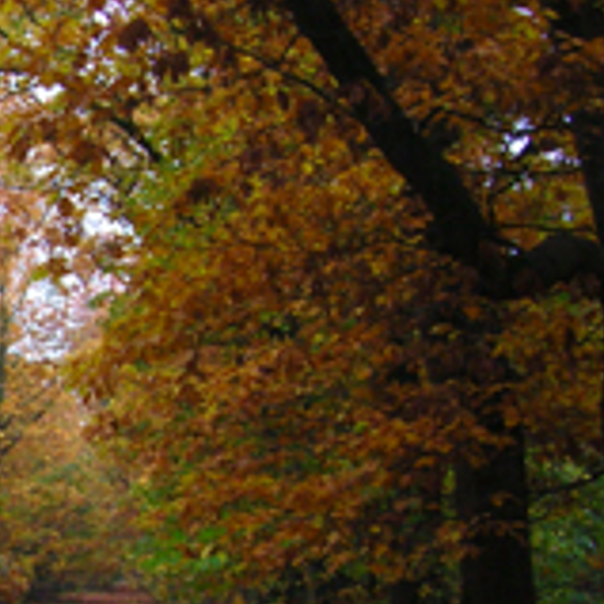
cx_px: -190
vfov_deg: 20.2
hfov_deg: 18.9
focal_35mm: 85
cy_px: 465
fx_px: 1678
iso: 96
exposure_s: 1/60.1
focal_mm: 5.7
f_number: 2.9
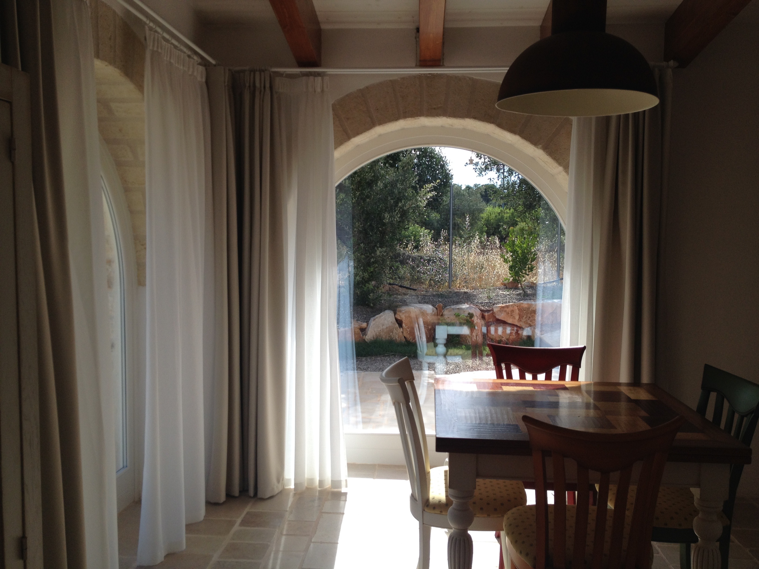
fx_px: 767
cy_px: 284
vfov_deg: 40.7
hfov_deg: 52.6
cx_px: 380
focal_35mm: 35
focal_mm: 4.28
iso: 50
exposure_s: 1/581
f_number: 2.4
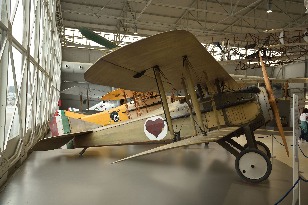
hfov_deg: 60.3
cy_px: 102
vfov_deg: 42.4
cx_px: 154
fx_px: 265
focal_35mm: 31
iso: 1000
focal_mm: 31
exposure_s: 1/160
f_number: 8
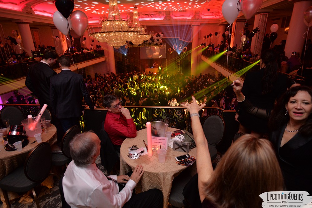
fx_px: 173
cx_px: 156
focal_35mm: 20
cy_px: 104
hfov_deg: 84.0
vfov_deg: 61.9
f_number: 4
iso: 2000
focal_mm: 20
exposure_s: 1/40
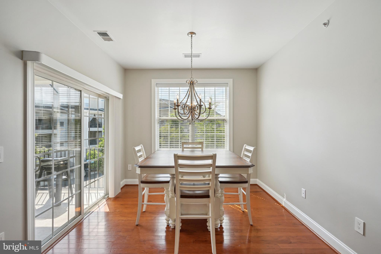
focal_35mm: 16
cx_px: 190
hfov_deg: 96.7
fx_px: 169
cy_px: 127
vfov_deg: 73.7
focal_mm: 16
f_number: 8
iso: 640
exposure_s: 1/500
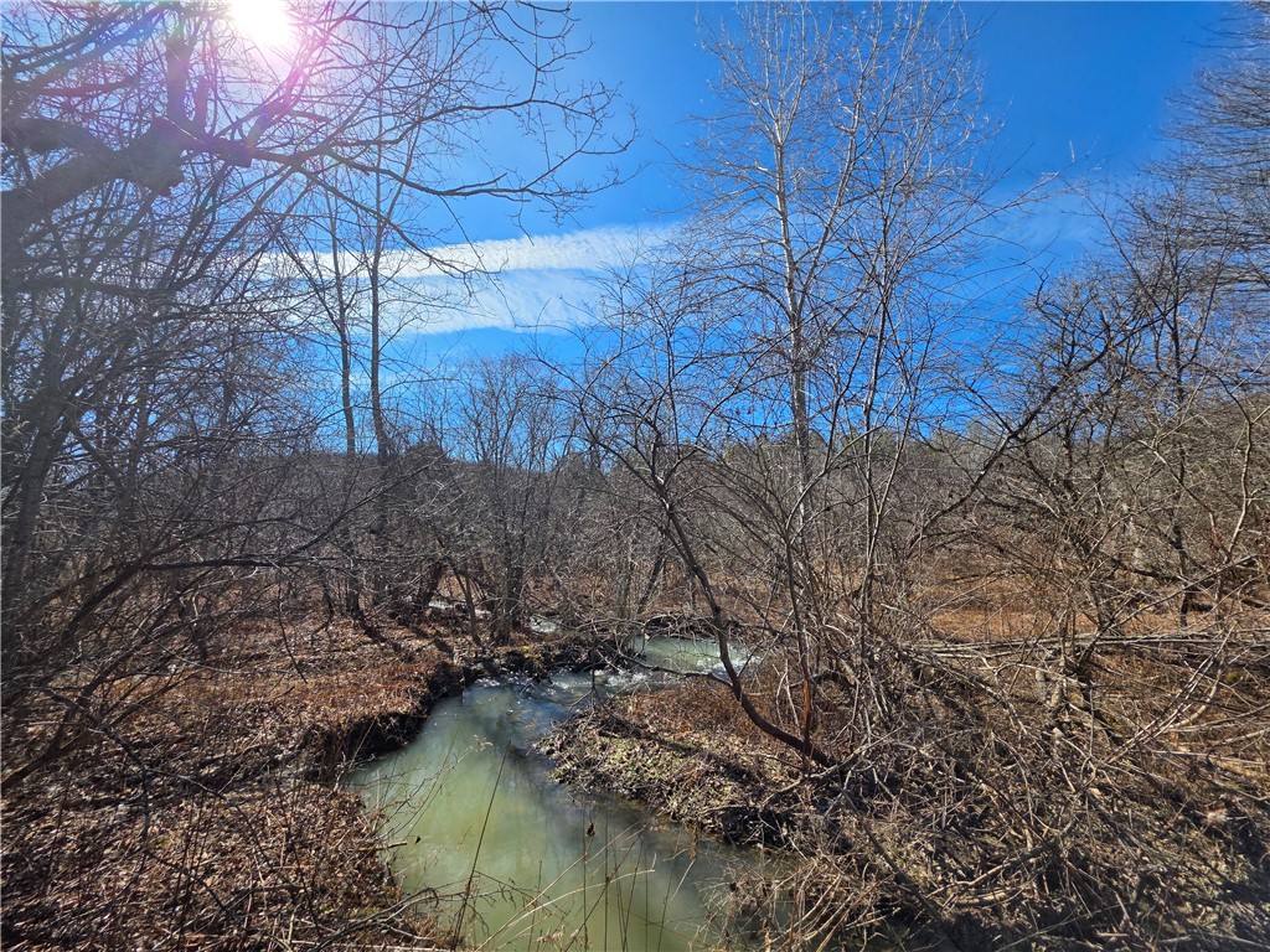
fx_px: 477
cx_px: 635
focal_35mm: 13
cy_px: 476
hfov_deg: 106.2
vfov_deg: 89.9
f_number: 1.9
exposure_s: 1/1663
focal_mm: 2.2
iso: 40
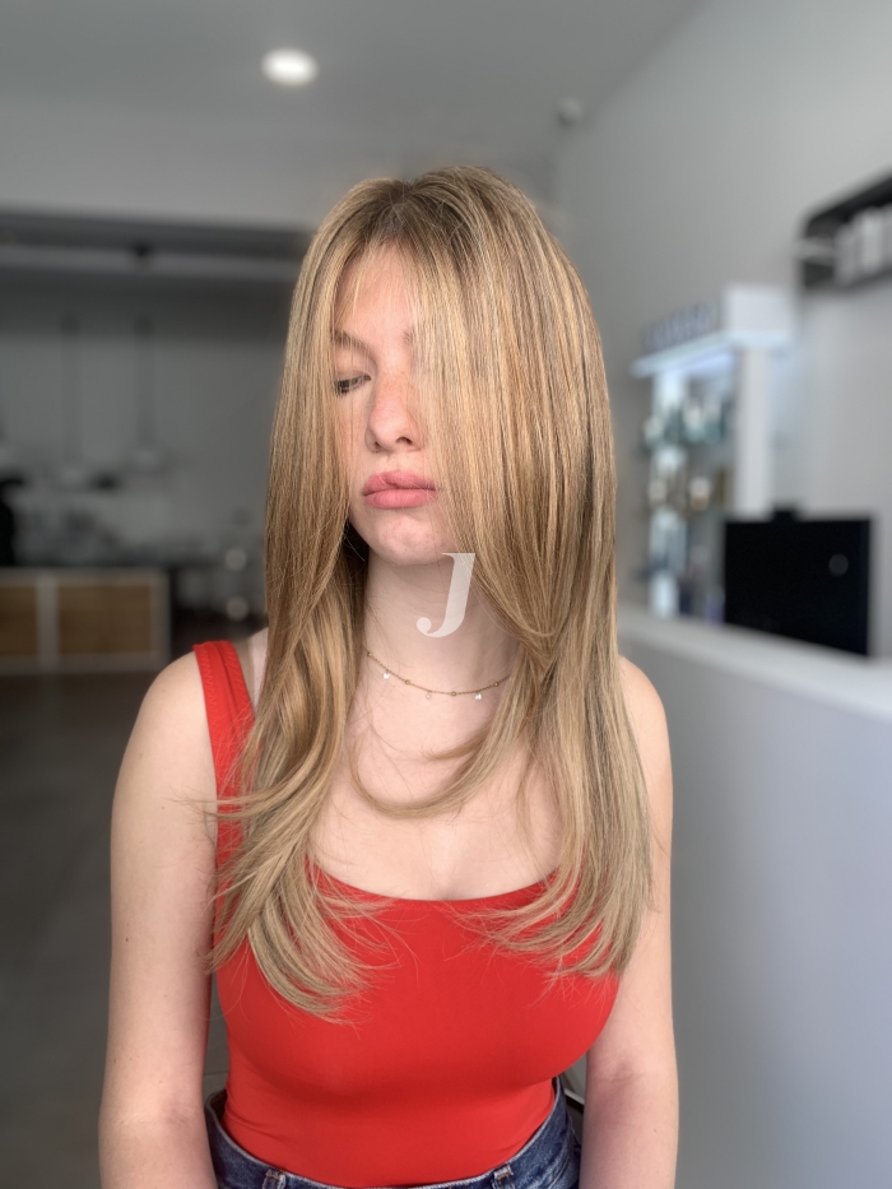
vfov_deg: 67.3
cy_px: 594
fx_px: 893
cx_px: 446
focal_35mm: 26
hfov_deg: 53.1
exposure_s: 1/108
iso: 25
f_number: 1.8
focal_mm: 4.25
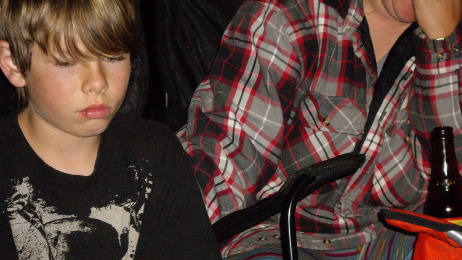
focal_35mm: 125
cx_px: 232
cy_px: 118
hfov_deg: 17.2
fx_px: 1531
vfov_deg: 9.7
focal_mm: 18.6
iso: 400
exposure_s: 1/125
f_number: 5.2
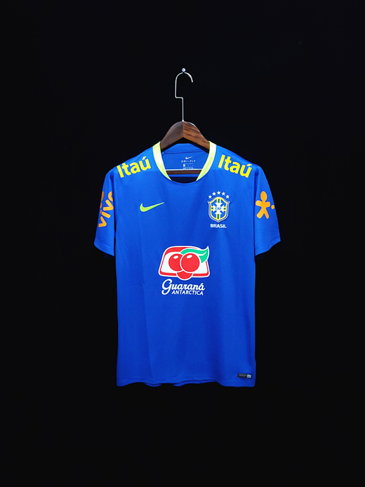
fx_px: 366
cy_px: 244
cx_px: 182
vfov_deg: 67.3
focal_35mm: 26
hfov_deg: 53.1
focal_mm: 4.3
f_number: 1.5
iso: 200
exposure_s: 1/30
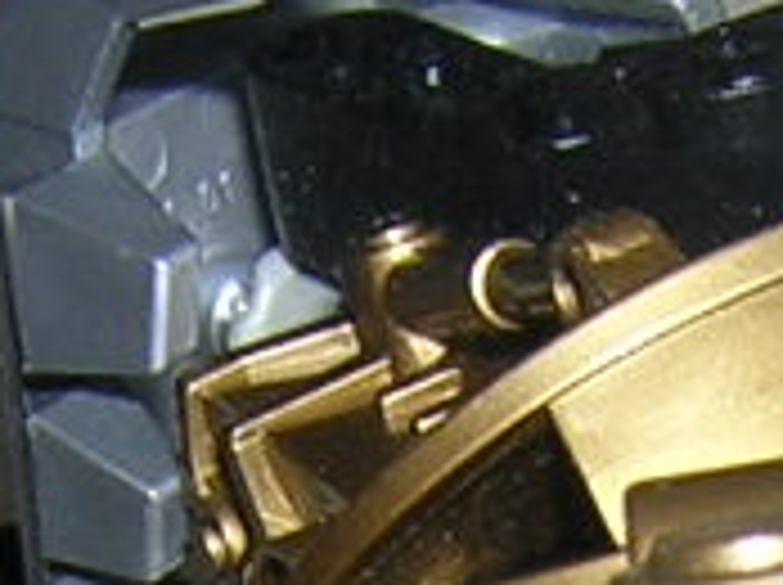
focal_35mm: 212
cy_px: 1318
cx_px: 608
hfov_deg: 9.3
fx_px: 4789
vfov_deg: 6.7
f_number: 5.2
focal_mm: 4.7
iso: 100
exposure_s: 1/60.1
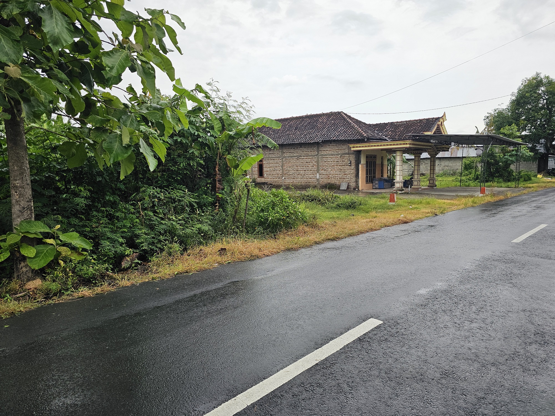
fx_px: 369
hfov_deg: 73.9
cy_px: 208
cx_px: 278
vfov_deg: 58.9
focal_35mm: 23
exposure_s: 1/204
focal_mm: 6.3
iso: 20
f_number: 1.7
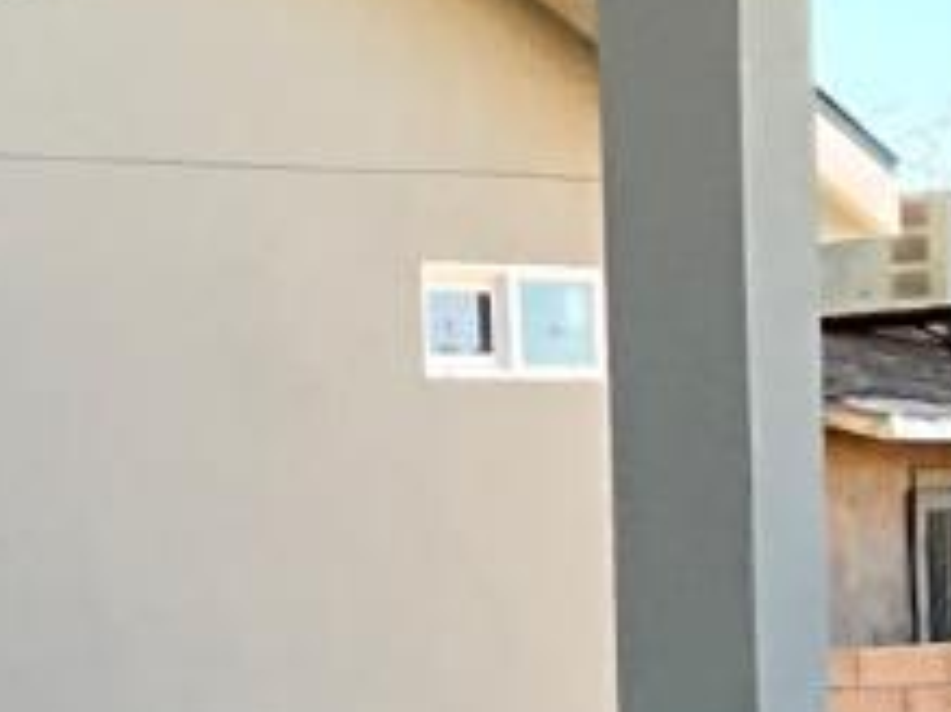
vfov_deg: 7.4
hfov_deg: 8.0
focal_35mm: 199
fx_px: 5464
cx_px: -2258
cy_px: 992
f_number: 1.8
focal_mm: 3
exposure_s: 1/272
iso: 25
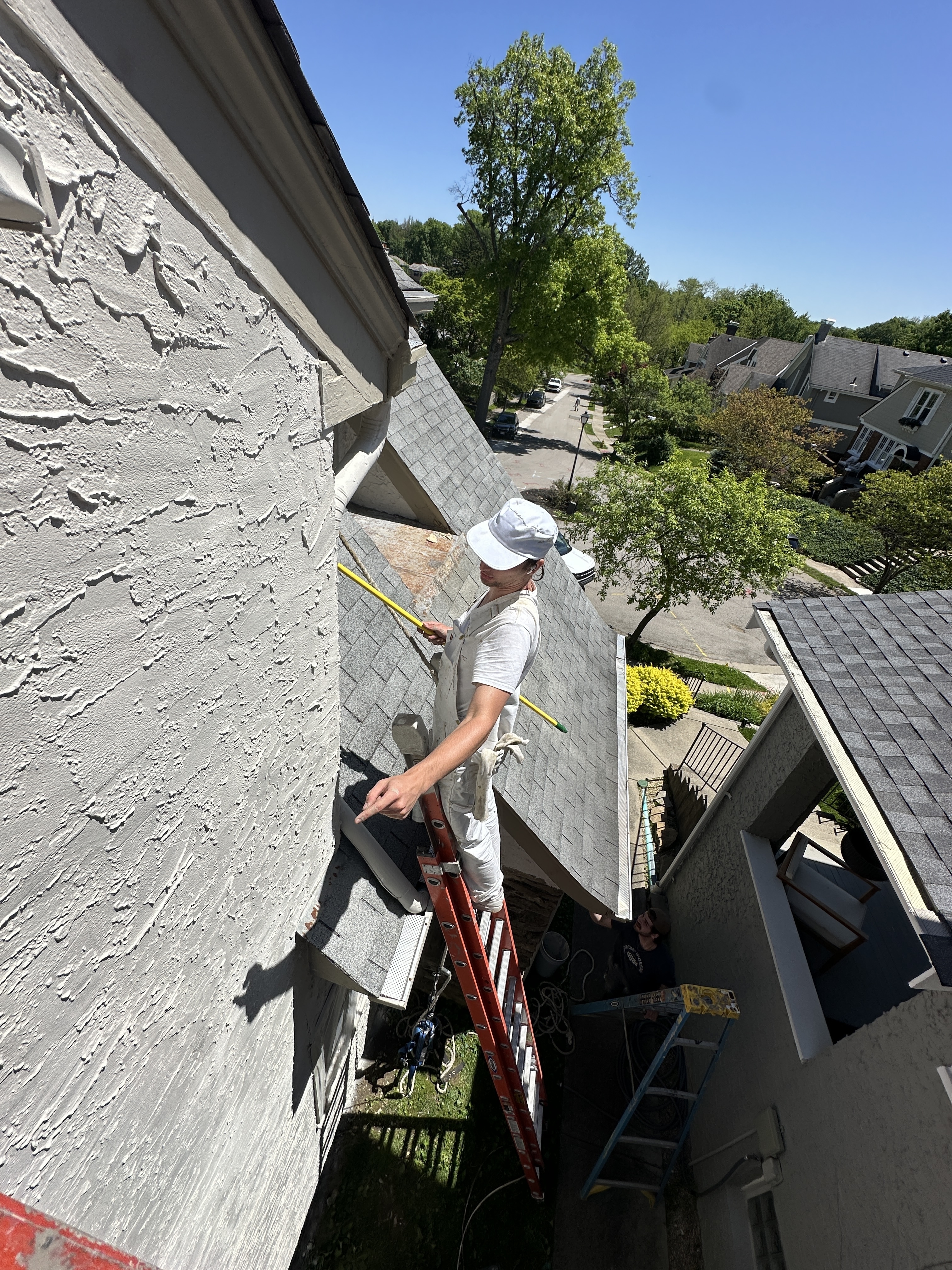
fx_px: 513
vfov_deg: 102.1
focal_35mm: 14
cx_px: 476
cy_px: 635
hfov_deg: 85.7
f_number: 2.2
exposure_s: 1/3205
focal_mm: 2.22
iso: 40
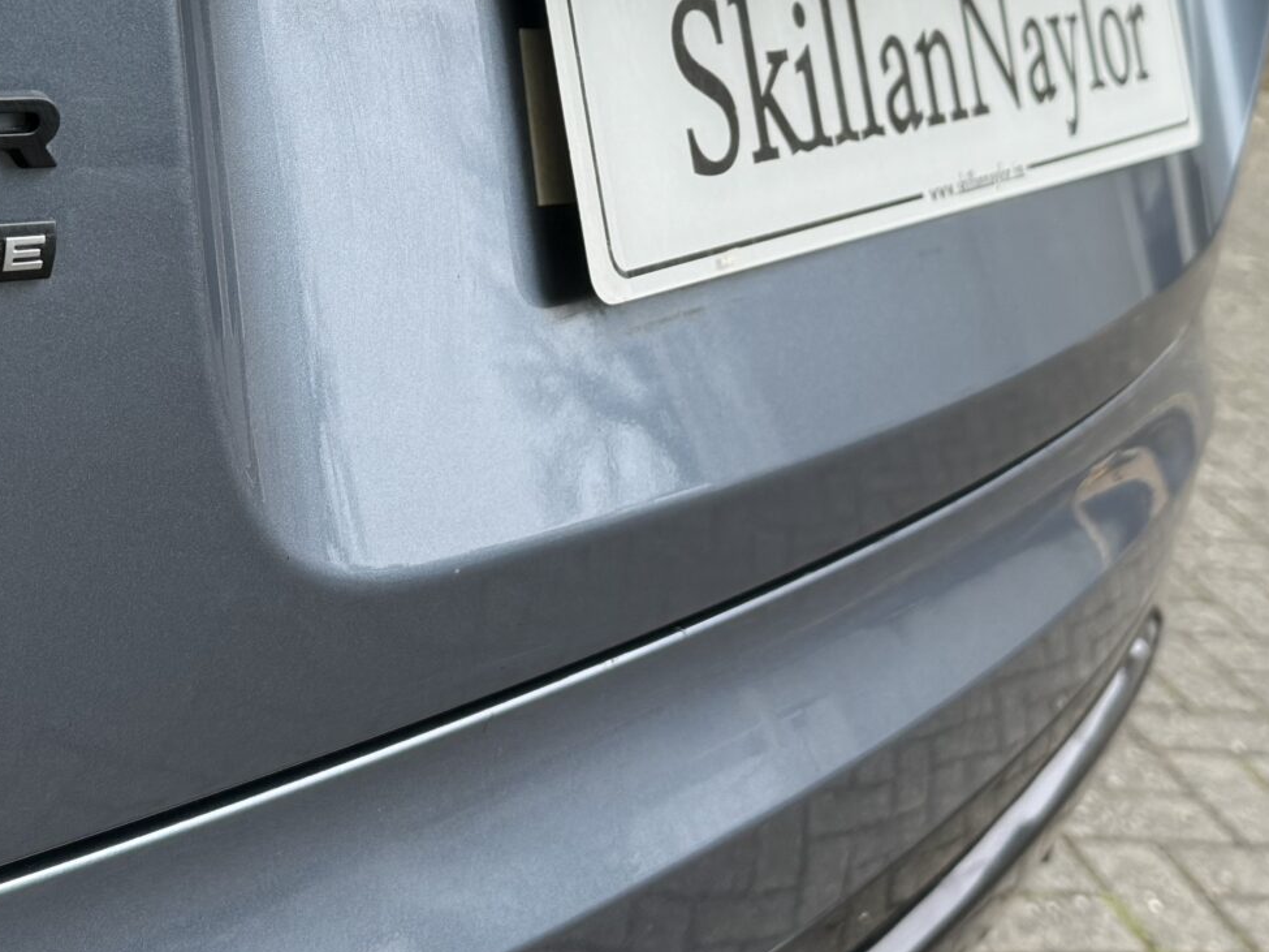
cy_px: 42
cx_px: 419
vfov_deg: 22.5
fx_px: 2309
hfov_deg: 30.5
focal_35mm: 63
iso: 100
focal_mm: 6.76
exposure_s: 1/2801
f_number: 1.78
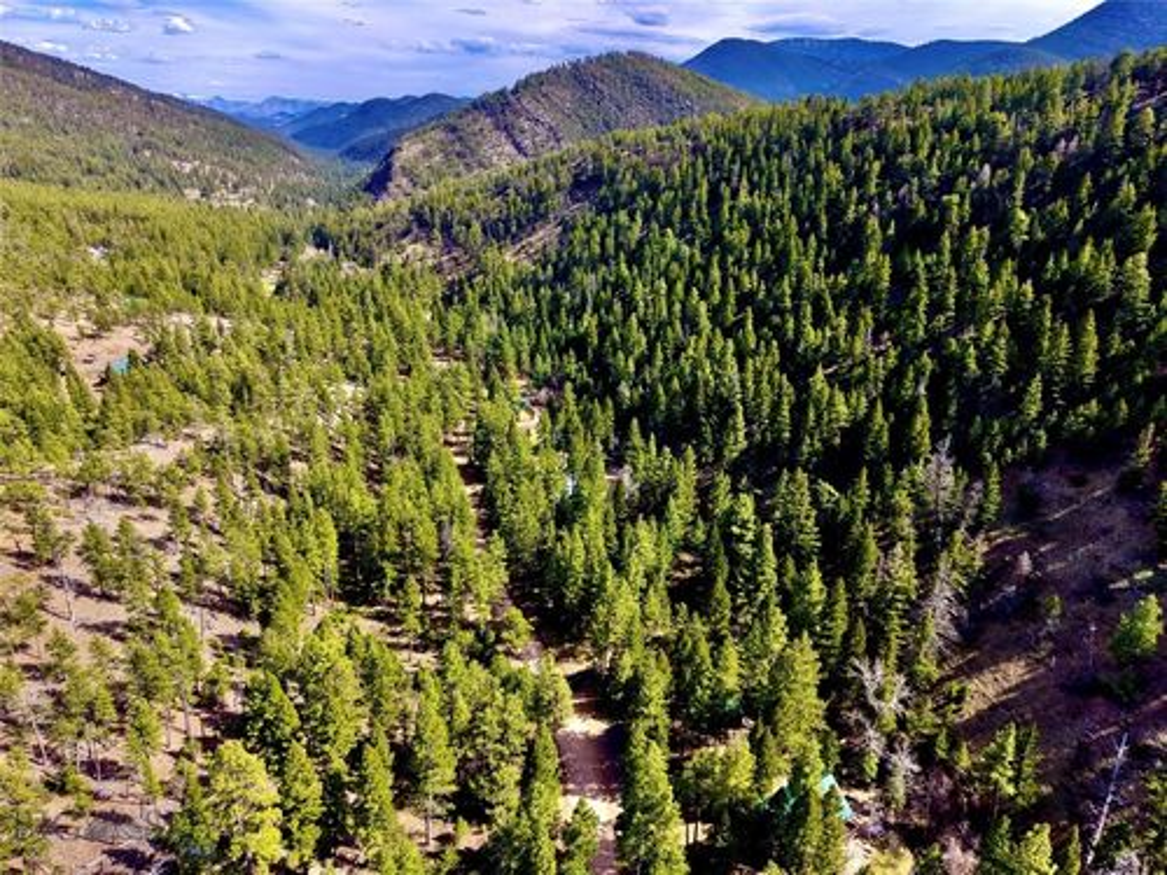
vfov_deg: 56.8
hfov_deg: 71.6
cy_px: 438
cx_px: 584
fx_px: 809
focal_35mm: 24
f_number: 1.8
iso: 400
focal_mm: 8.67
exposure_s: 1/3200
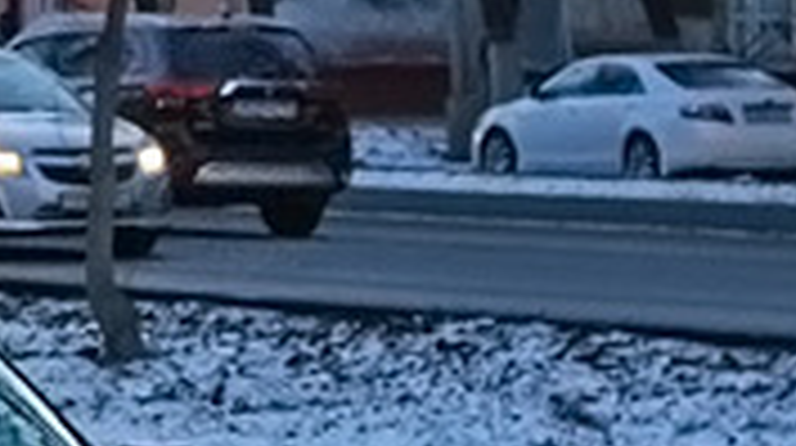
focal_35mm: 313
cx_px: -1376
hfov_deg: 6.4
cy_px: -275
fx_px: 6597
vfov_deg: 3.8
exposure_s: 1/100
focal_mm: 16.2
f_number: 3.2
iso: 125
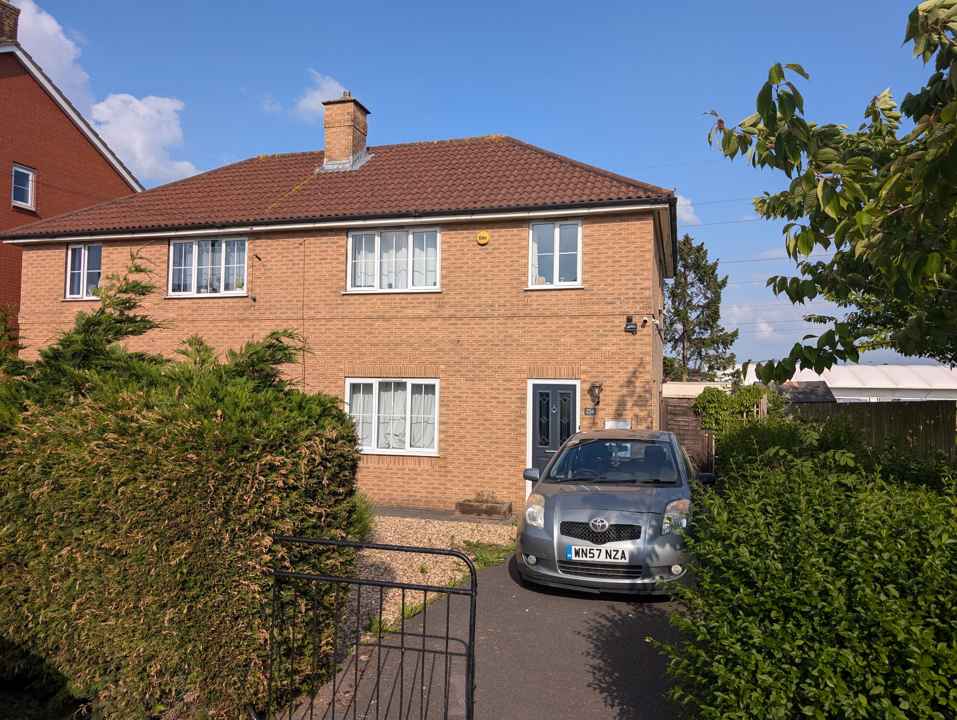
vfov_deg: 56.9
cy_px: 360
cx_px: 478
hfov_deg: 71.5
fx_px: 664
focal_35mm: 24
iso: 18
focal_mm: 6.9
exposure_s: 1/1073
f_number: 1.68
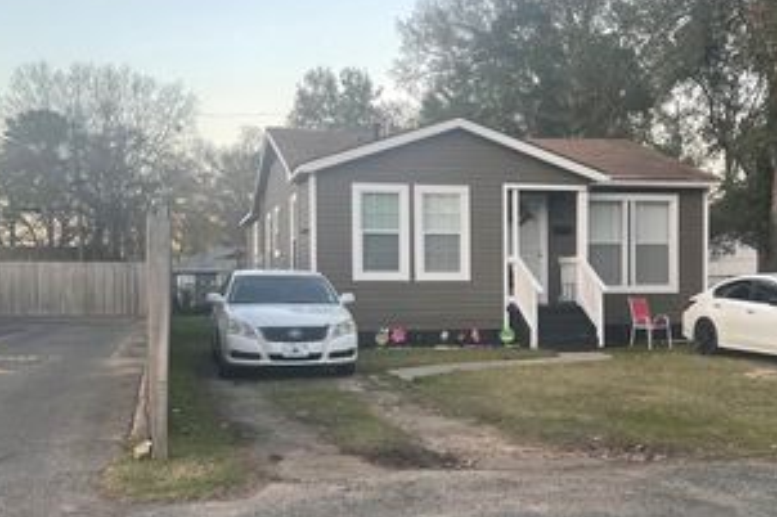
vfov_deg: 31.1
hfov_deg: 45.4
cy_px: 280
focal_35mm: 43
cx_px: 404
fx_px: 928
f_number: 1.6
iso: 40
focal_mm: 5.1
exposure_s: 1/121
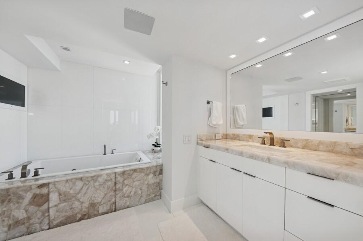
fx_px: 121
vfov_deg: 89.9
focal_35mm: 12
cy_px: 120
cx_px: 182
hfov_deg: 112.7
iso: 160
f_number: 8
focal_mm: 12
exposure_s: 1/25
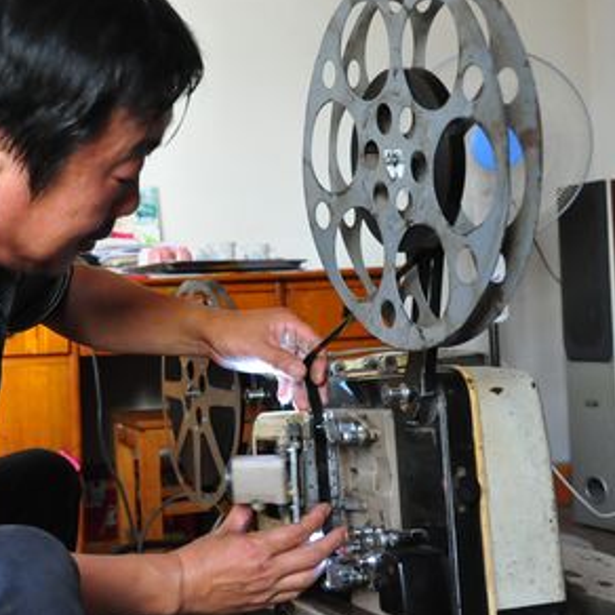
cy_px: 301
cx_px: 133
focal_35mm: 48
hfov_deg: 34.4
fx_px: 965
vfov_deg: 35.4
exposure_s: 1/60
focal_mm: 22
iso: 2500
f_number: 4
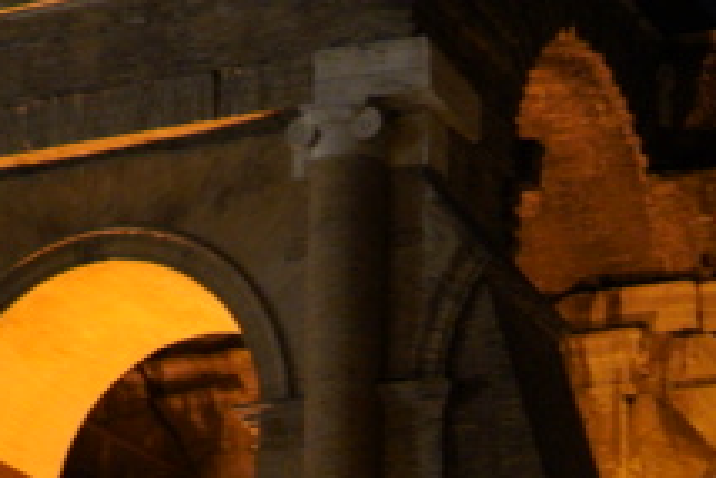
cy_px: 1030
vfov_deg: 6.3
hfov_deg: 9.6
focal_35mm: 211
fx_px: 4199
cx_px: 813
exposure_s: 1/10
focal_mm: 28
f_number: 2.8
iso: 800
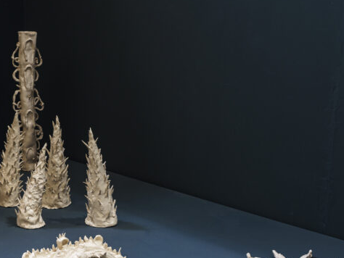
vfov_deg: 18.0
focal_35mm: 81
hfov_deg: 23.2
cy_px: 226
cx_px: 9
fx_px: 805
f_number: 8
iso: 100
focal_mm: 39
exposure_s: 1/4
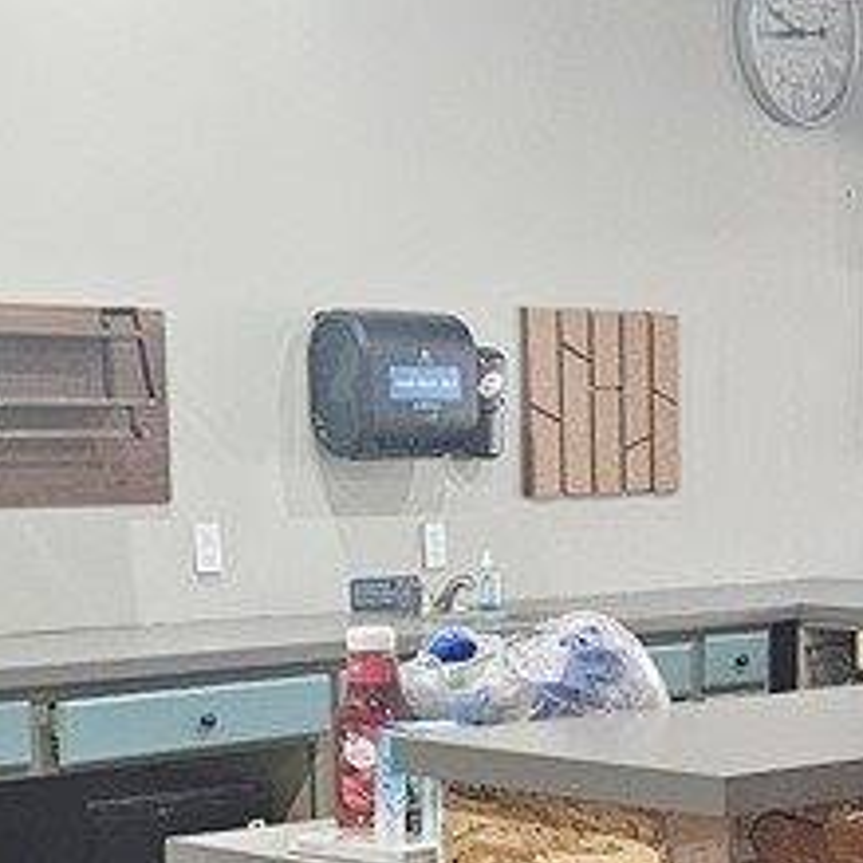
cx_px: 745
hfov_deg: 18.1
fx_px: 2680
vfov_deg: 17.8
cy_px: 906
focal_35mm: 95
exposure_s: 1/120
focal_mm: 6.3
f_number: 1.7
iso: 640
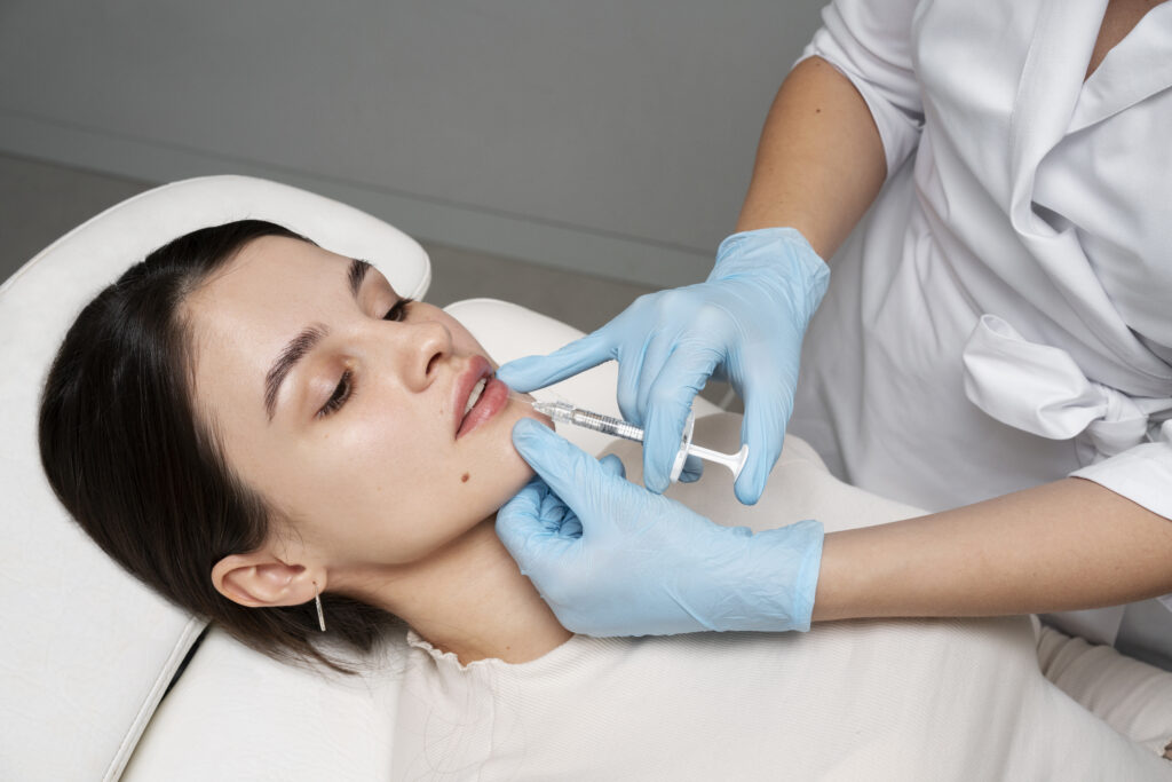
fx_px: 1791
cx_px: 586
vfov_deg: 24.6
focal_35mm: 55
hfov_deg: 36.2
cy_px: 391
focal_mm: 55
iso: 500
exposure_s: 1/125
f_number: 8
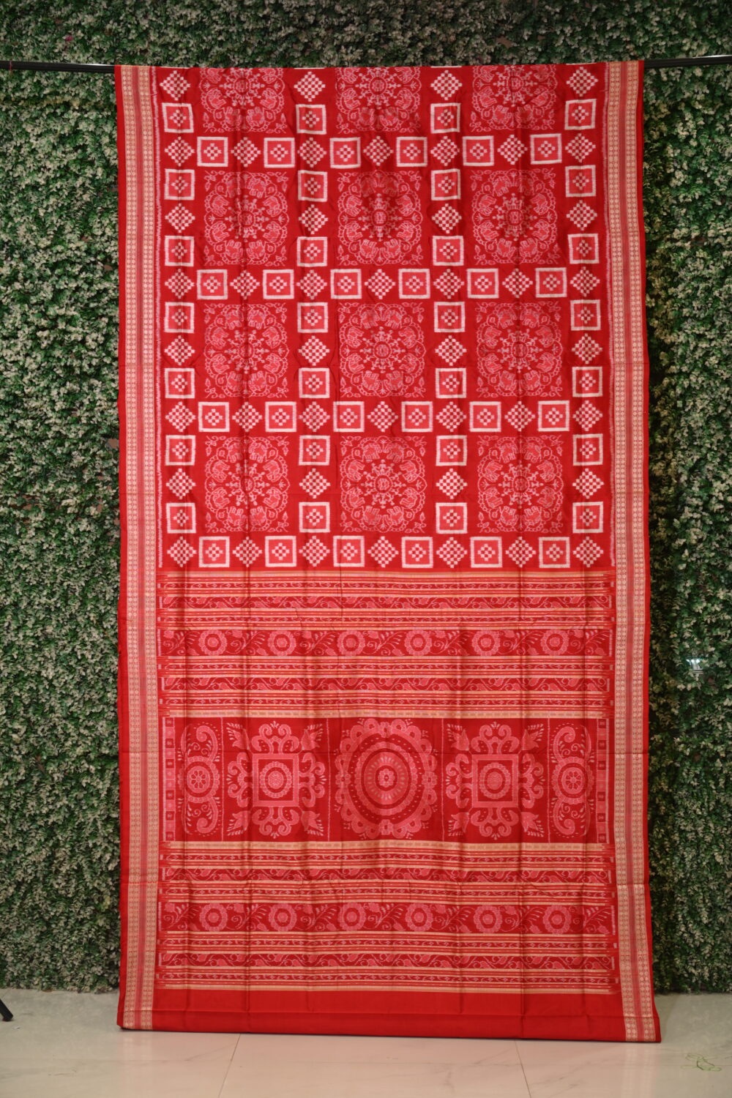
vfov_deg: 37.5
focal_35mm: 53
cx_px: 366
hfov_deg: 25.5
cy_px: 549
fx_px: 1616
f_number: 4
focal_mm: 53
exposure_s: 1/125
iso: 320
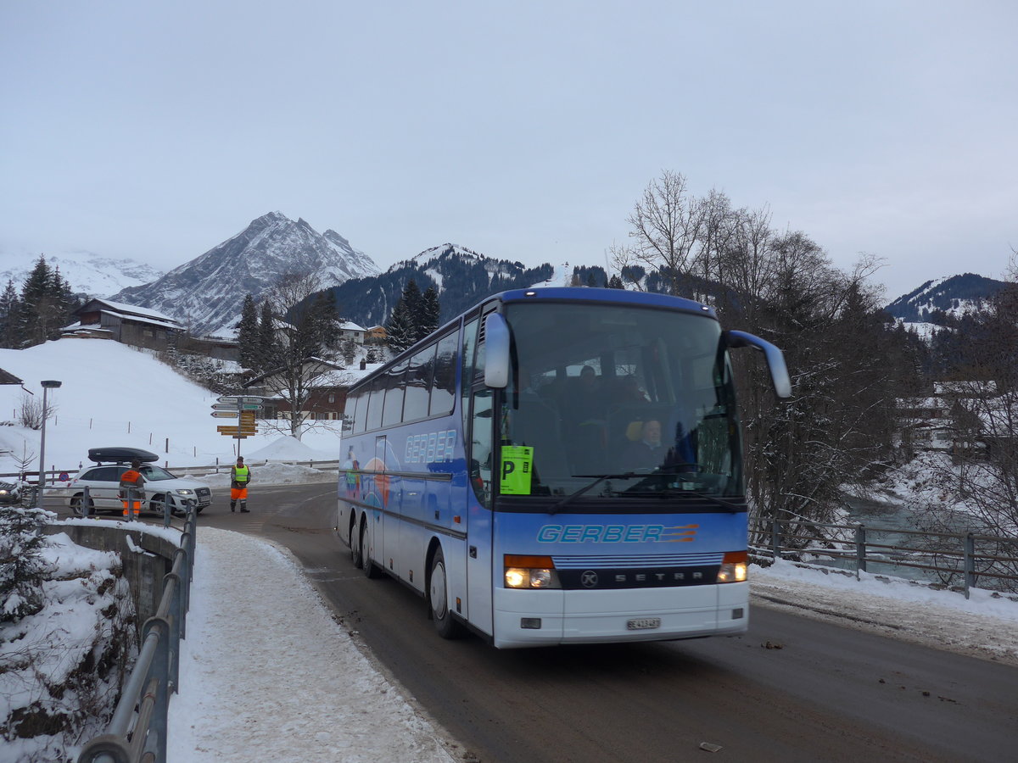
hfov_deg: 61.7
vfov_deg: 48.2
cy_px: 382
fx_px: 853
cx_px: 509
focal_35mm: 29
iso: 80
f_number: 2.8
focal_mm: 6
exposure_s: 1/200
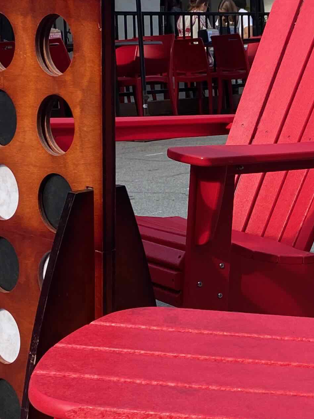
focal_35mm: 83
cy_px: 178
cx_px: 246
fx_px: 1004
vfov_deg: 23.5
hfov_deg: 17.6
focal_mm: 4.25
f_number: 1.8
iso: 32
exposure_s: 1/380
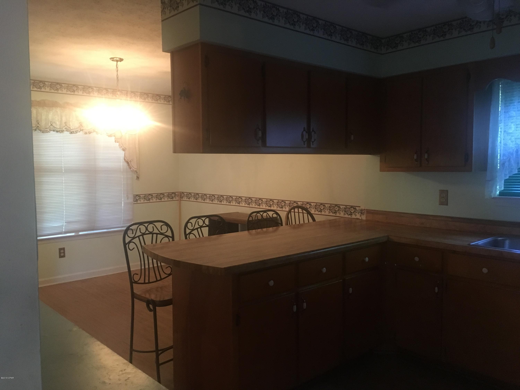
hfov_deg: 61.7
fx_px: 436
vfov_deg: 48.2
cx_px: 260
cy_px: 195
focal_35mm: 29
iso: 200
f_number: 2.2
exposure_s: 1/30
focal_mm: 4.15
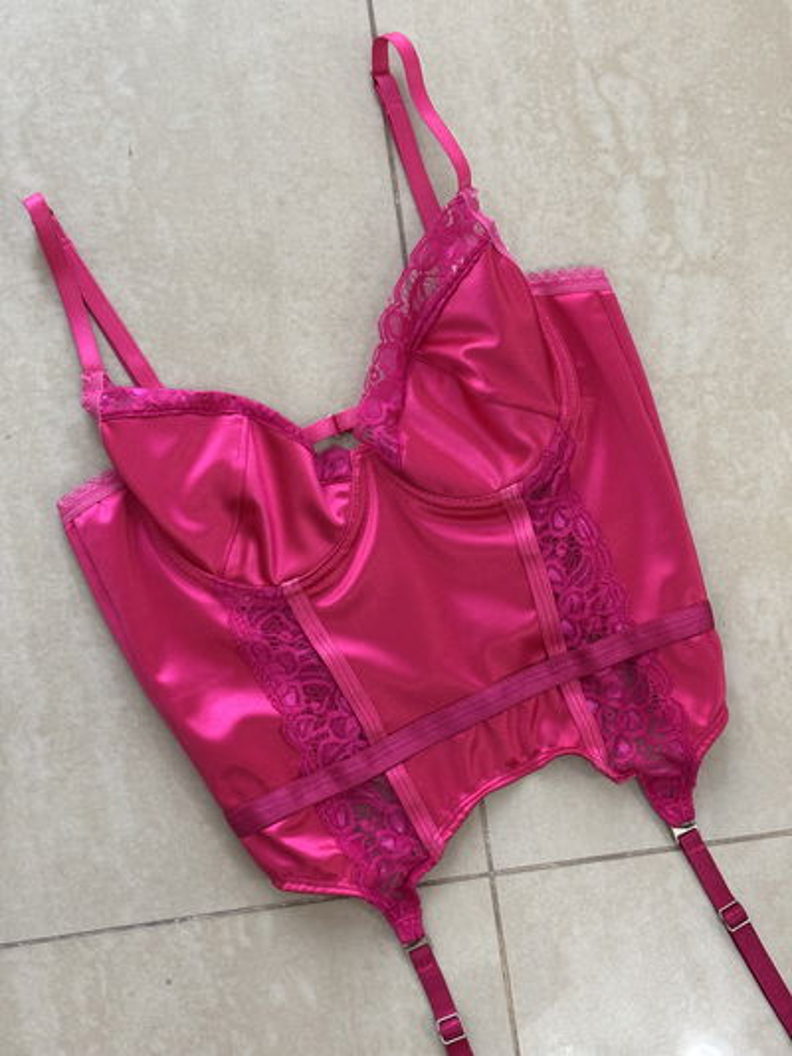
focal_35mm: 52
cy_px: 528
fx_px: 1586
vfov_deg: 36.8
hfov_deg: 28.0
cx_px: 396
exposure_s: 1/33
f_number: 1.6
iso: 125
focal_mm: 5.96
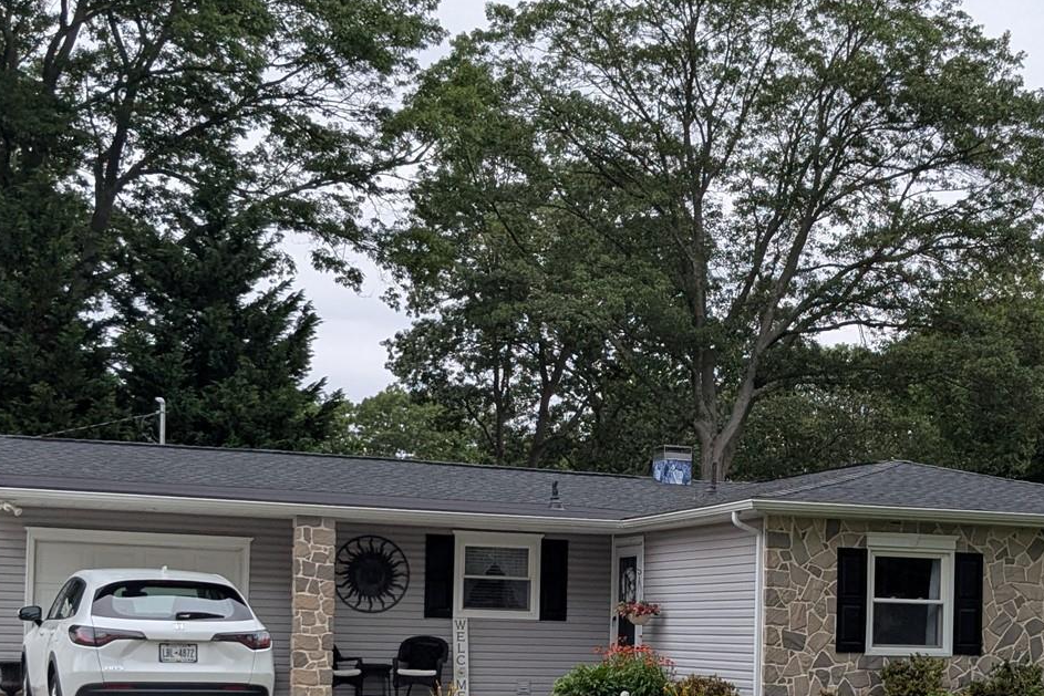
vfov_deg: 21.9
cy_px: 599
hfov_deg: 32.6
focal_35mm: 61
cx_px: 695
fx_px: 1769
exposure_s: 1/2597
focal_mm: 4.38
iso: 64
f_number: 1.73
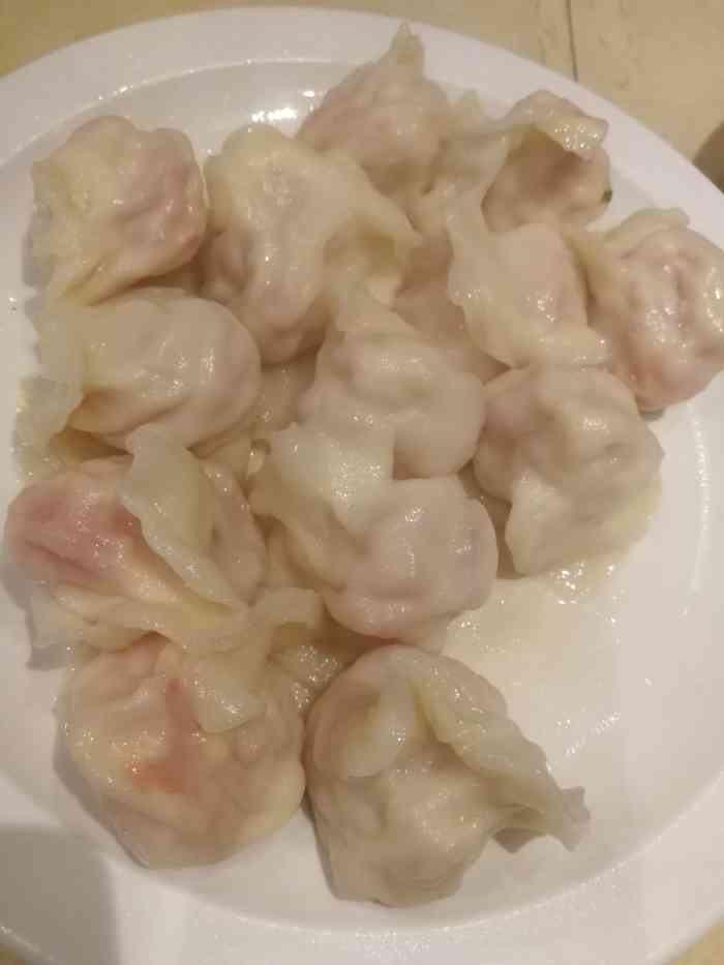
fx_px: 753
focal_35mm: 27
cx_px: 362
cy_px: 482
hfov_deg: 51.4
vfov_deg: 65.3
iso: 400
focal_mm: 3.84
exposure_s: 1/33.3
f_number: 2.2
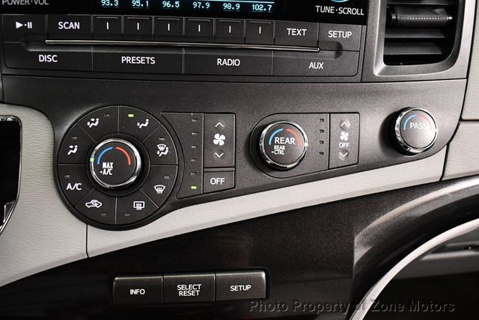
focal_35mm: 36
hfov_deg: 53.1
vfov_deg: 36.9
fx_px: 479
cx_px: 240
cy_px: 160
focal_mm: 18
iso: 3200
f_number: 3.5
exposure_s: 1/60
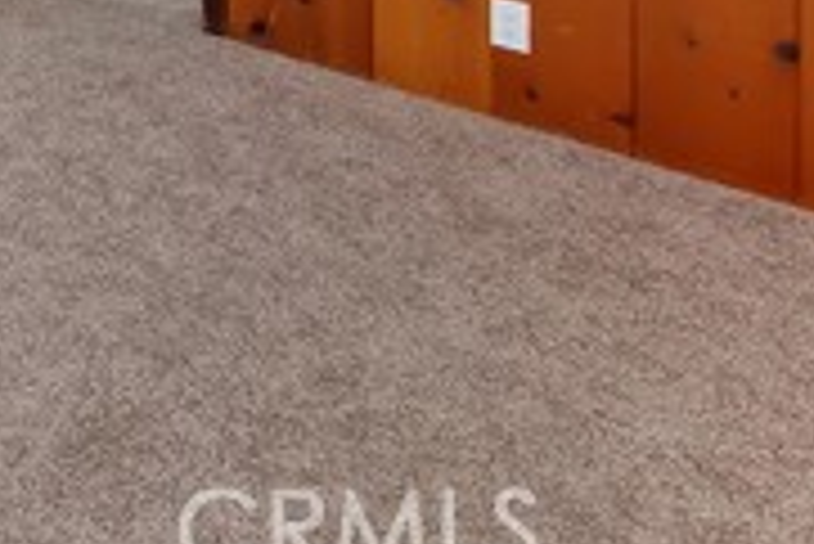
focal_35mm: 53
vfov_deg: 20.2
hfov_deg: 25.7
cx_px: -463
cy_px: -366
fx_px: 1199
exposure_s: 1/30
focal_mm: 10
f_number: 8
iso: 400
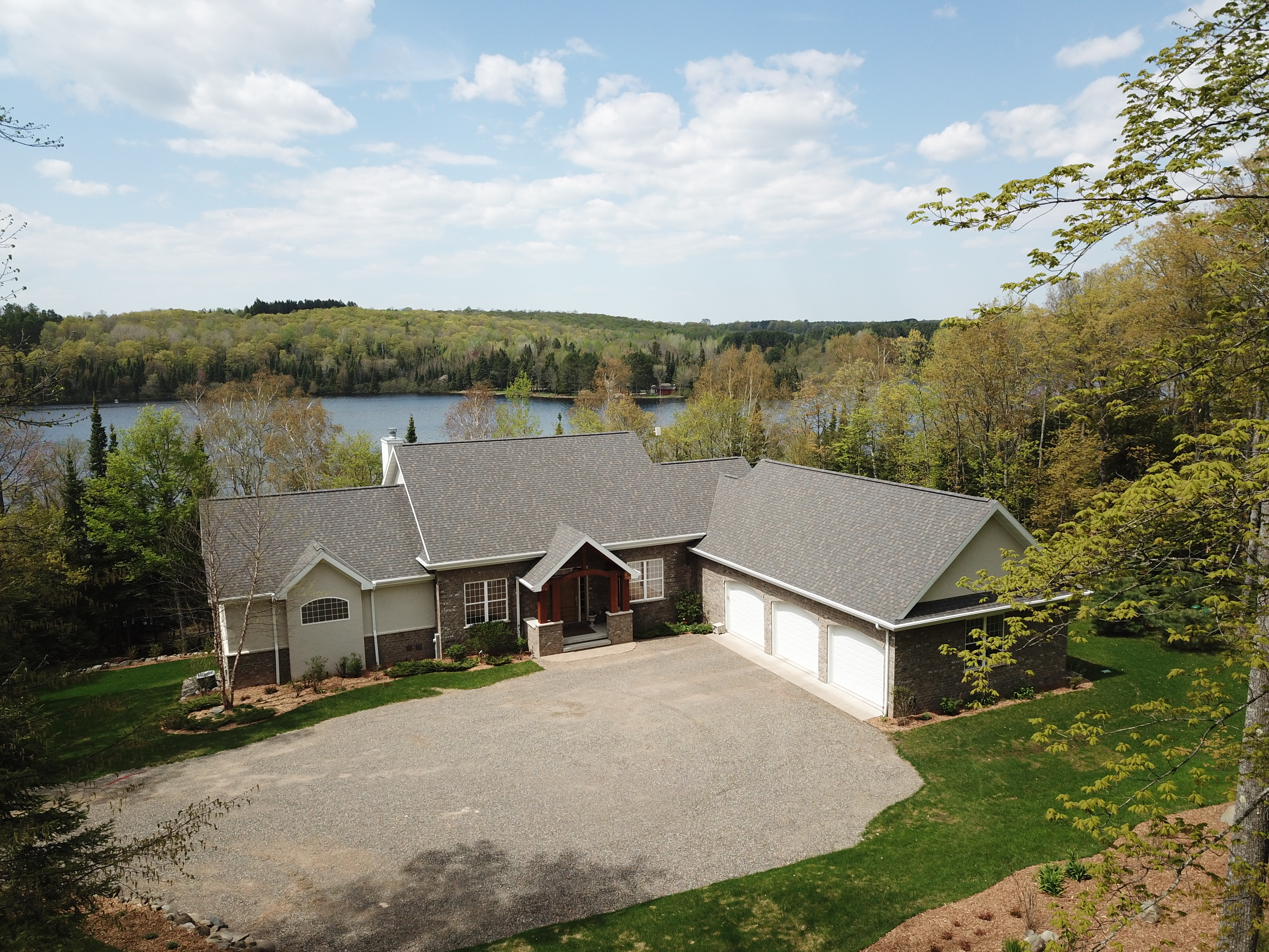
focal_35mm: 26
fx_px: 953
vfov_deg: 53.1
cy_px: 476
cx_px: 634
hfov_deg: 67.3
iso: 100
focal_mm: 4.73
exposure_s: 1/1156
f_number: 2.2
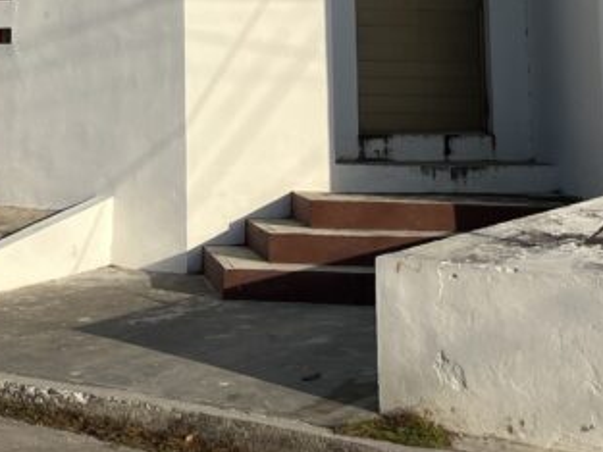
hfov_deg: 22.6
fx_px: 1481
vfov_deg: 16.2
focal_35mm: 85
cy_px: -188
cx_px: 96
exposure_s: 1/4854
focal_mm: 5.1
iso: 50
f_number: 1.6
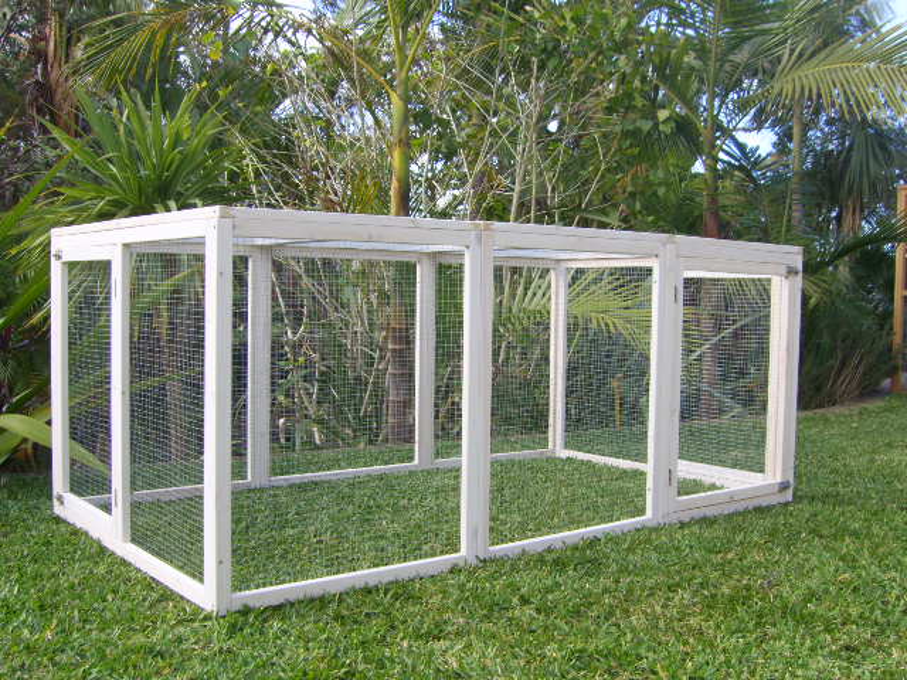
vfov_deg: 37.7
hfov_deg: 49.0
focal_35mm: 38
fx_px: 996
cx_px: 454
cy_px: 340
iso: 50
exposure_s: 1/100
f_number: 5.1
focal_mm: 7.8
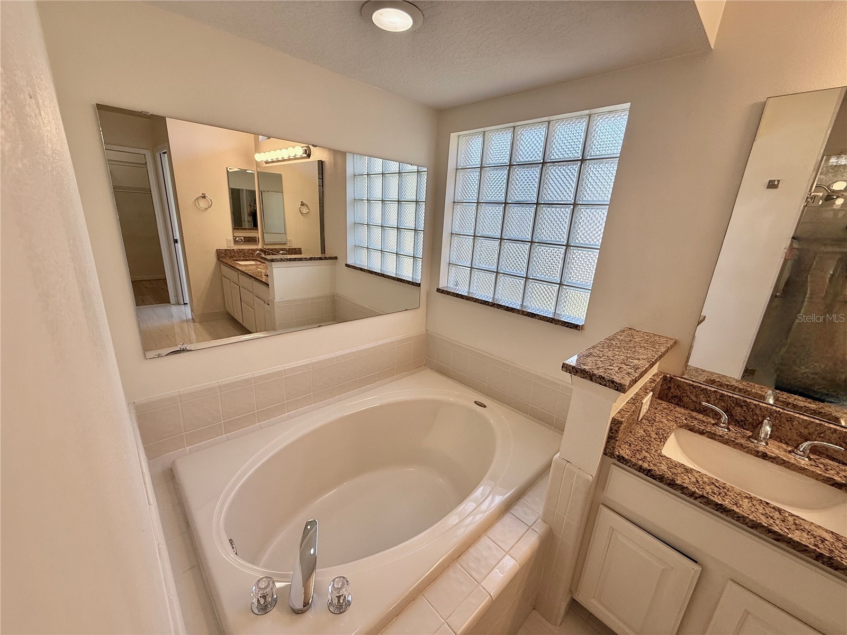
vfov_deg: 85.7
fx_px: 343
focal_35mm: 14
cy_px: 318
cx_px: 424
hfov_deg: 102.1
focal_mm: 2.22
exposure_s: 1/120
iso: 64
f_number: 2.2
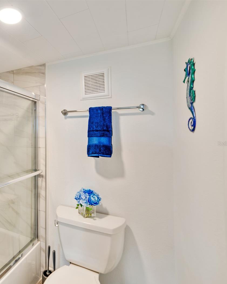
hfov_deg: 58.9
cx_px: 26
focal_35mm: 20
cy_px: 144
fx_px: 168
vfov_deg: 80.4
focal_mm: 14
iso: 100
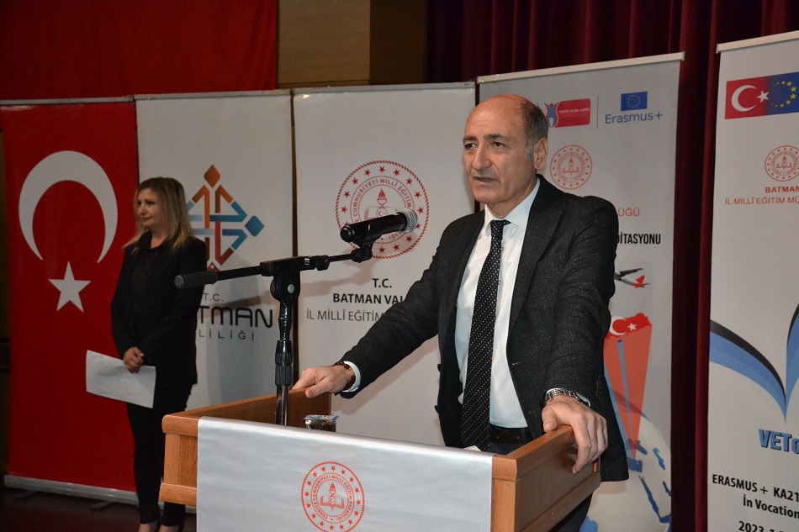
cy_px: 266
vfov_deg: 34.2
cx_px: 400
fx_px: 865
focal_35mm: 39
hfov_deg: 49.6
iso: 3200
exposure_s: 1/60
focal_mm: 26
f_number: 3.8
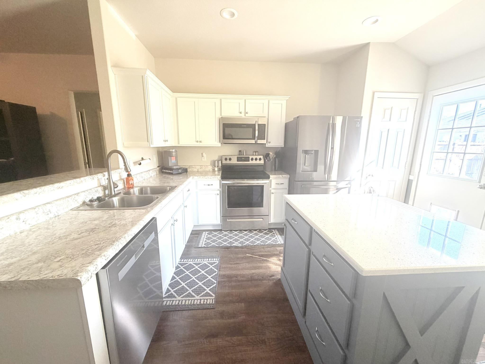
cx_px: 242
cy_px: 182
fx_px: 196
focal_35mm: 14
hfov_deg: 102.1
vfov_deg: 85.7
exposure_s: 1/121
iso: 200
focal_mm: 2.22
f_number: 2.2
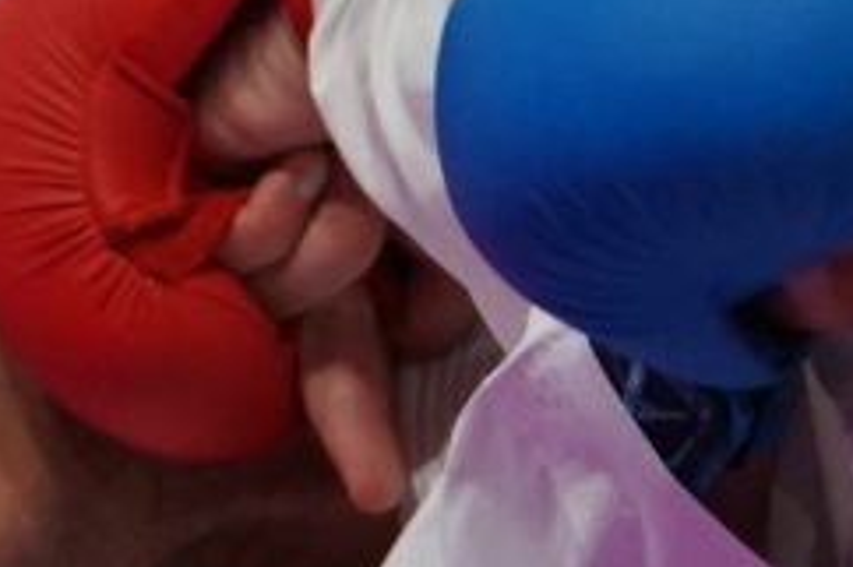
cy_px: 183
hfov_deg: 0.7
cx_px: 486
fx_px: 73164
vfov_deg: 0.4
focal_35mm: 3090
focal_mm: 277
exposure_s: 1/1000
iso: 2000
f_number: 4
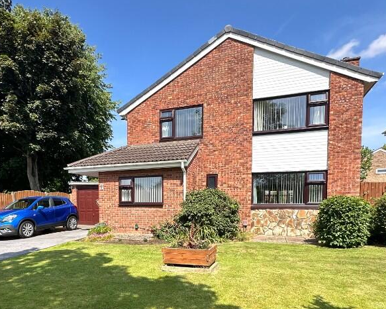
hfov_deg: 69.8
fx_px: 274
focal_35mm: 24
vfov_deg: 56.6
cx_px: 162
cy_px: 221
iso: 50
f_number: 2.2
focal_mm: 2.22
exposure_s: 1/1125
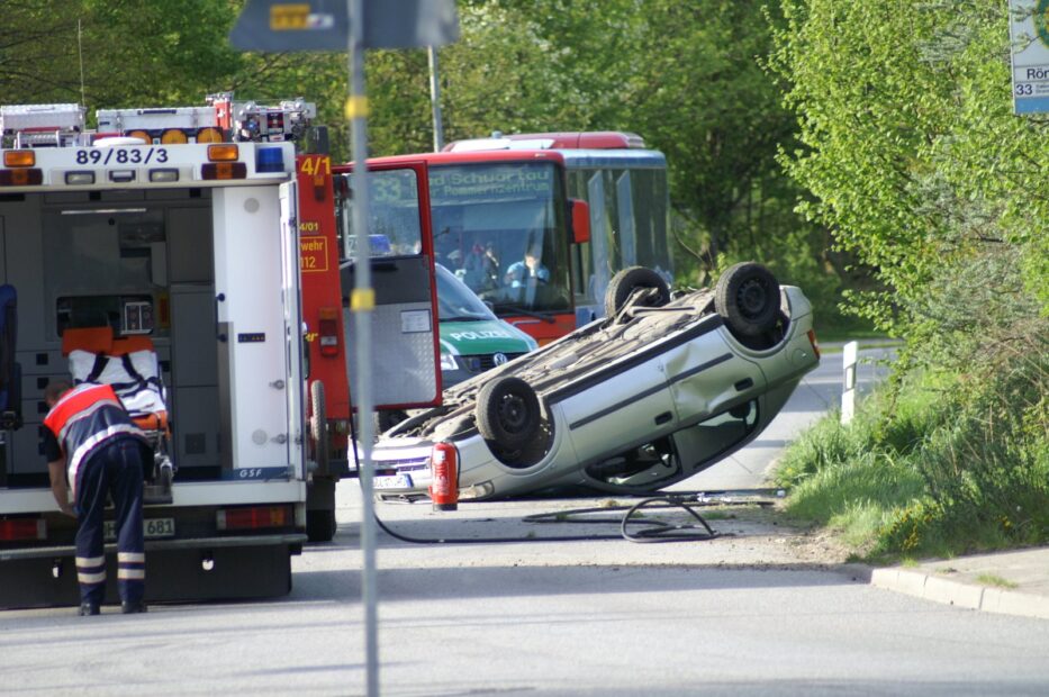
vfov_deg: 3.0
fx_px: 13099
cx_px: 524
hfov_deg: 4.6
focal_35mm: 450
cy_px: 348
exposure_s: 1/500
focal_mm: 300
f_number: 5.6
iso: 400
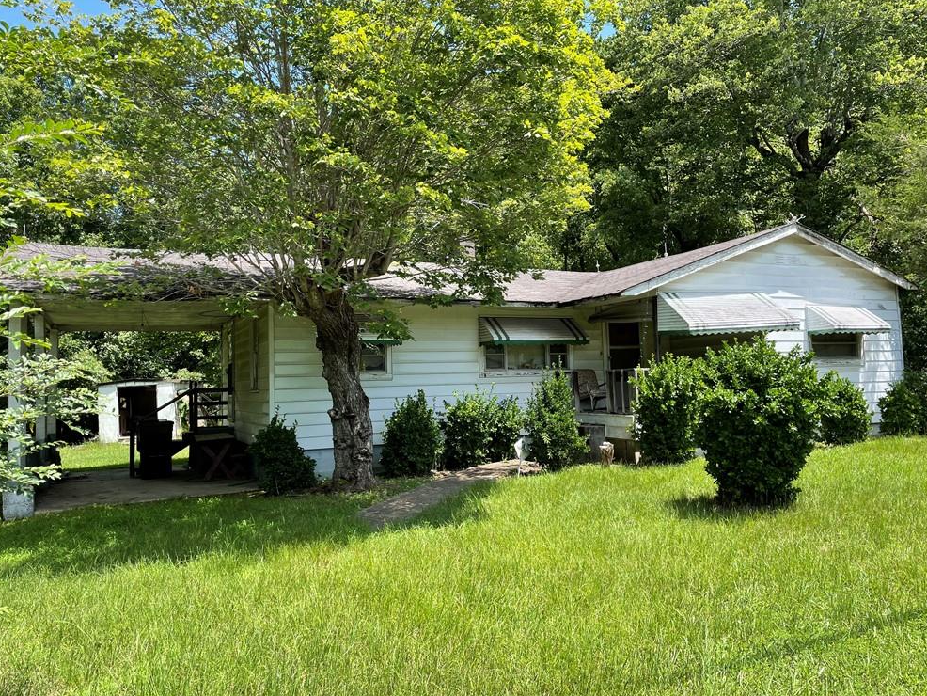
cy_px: 352
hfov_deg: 65.3
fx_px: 723
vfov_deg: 51.4
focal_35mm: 27
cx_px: 460
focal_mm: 4.2
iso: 32
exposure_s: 1/988
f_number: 1.6
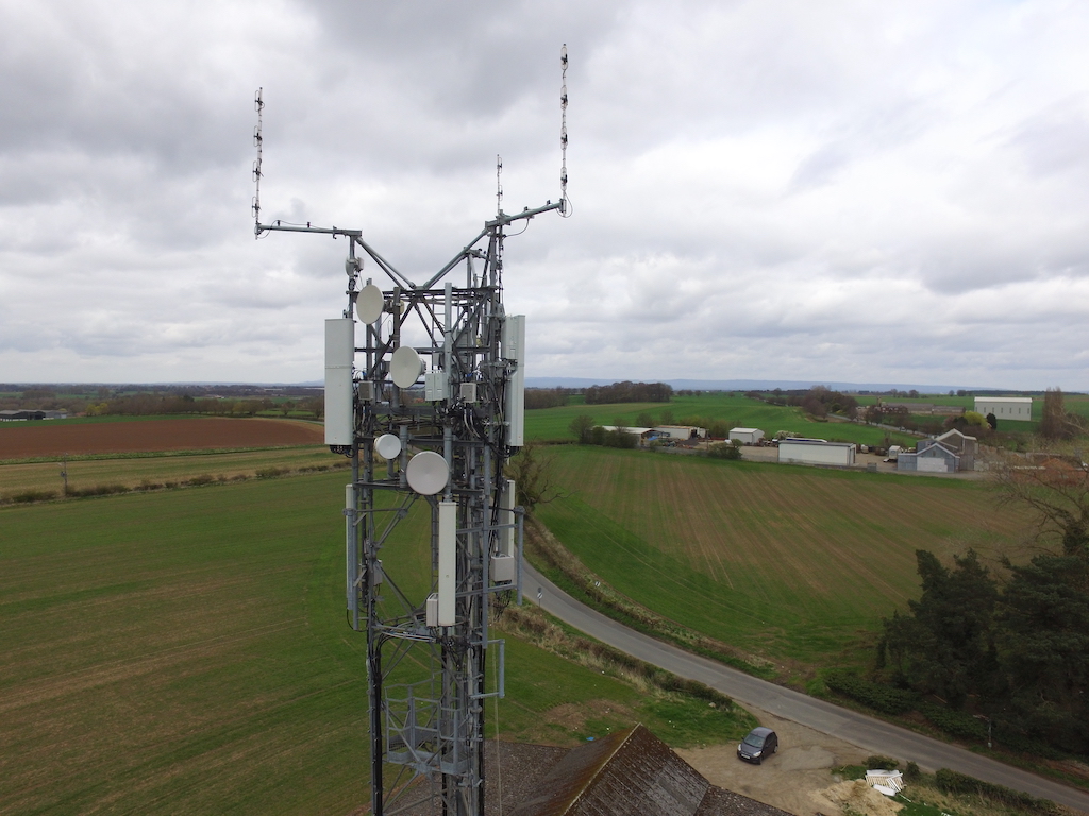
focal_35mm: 20
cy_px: 408
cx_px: 544
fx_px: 629
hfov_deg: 81.7
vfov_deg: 66.0
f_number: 2.8
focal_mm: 3.61
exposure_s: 1/549
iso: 100
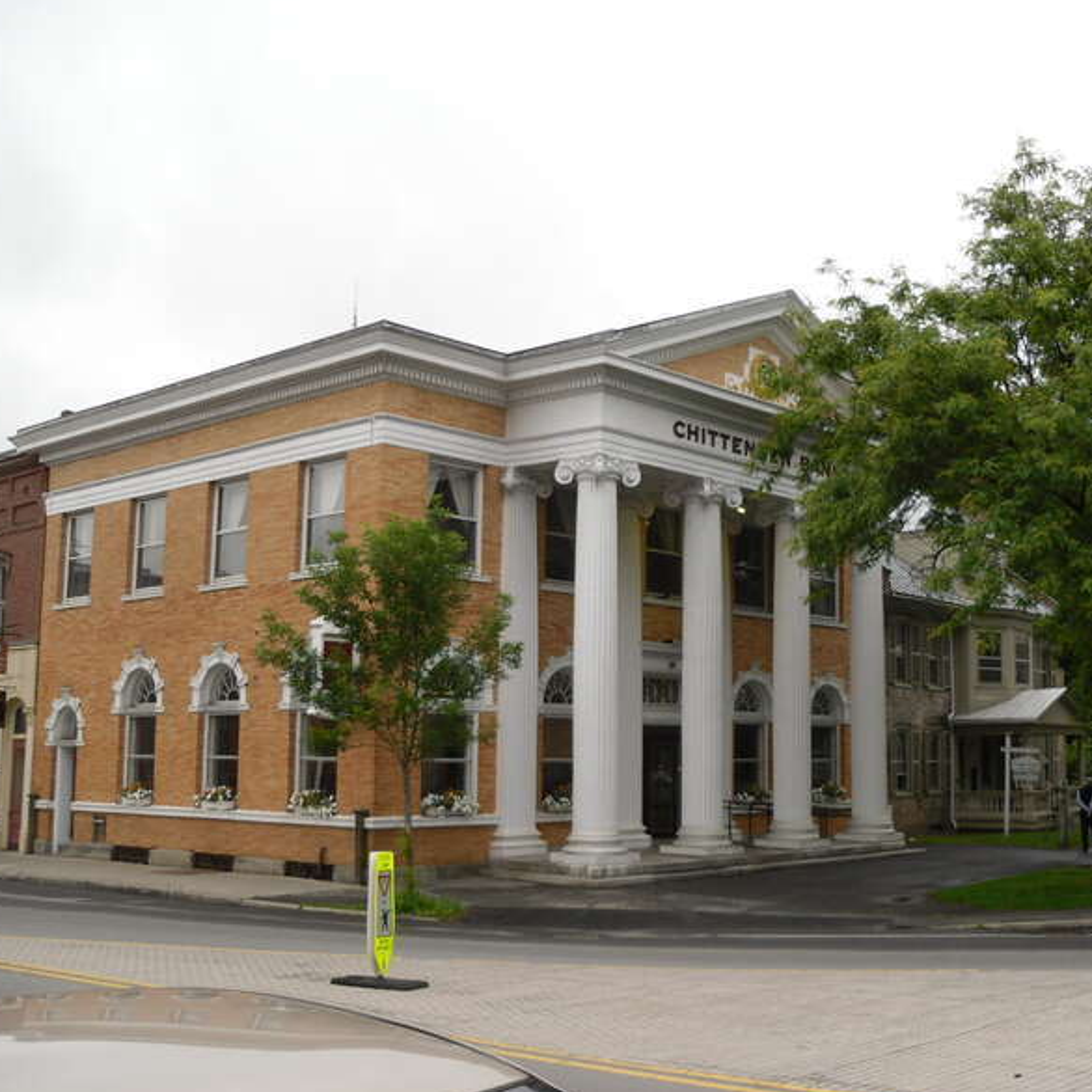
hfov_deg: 40.5
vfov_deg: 40.9
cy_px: 544
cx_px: 717
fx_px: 1463
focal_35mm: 41
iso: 80
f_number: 2.8
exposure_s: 1/189
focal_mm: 6
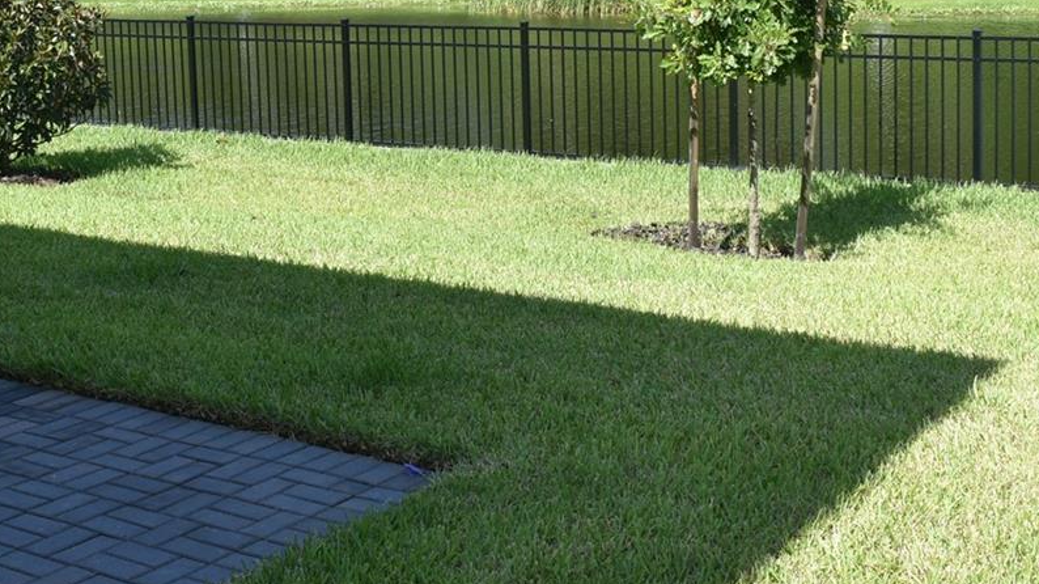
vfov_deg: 20.5
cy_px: 30
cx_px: 451
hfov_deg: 36.6
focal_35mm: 57
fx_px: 1570
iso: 200
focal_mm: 18
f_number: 8
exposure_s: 1/250
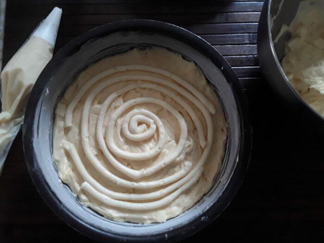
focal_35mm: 27
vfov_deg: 51.4
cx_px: 162
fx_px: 253
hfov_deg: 65.3
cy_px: 122
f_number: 1.9
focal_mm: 2.91
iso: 200
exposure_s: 1/33
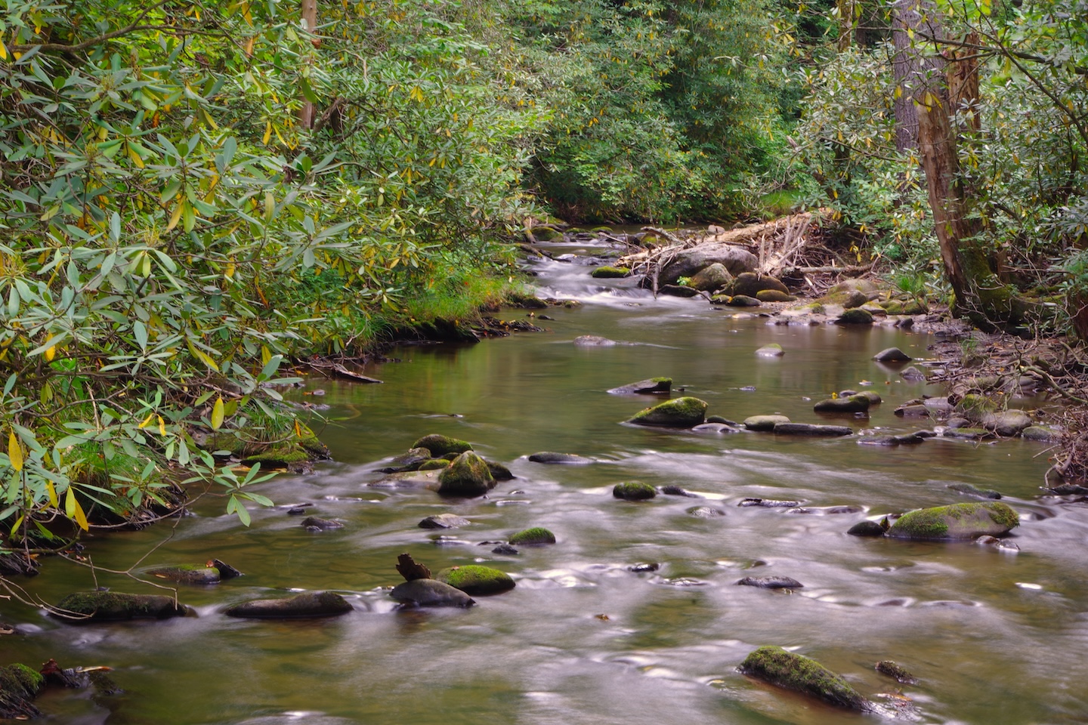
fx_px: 2266
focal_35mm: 75
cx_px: 544
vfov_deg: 18.2
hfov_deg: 27.0
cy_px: 362
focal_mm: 50
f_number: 22
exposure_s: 4
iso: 100
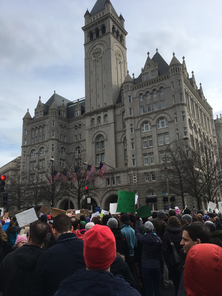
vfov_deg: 61.7
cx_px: 111
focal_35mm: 29
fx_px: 248
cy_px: 148
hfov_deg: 48.2
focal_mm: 4.15
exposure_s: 1/999
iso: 25
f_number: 2.2
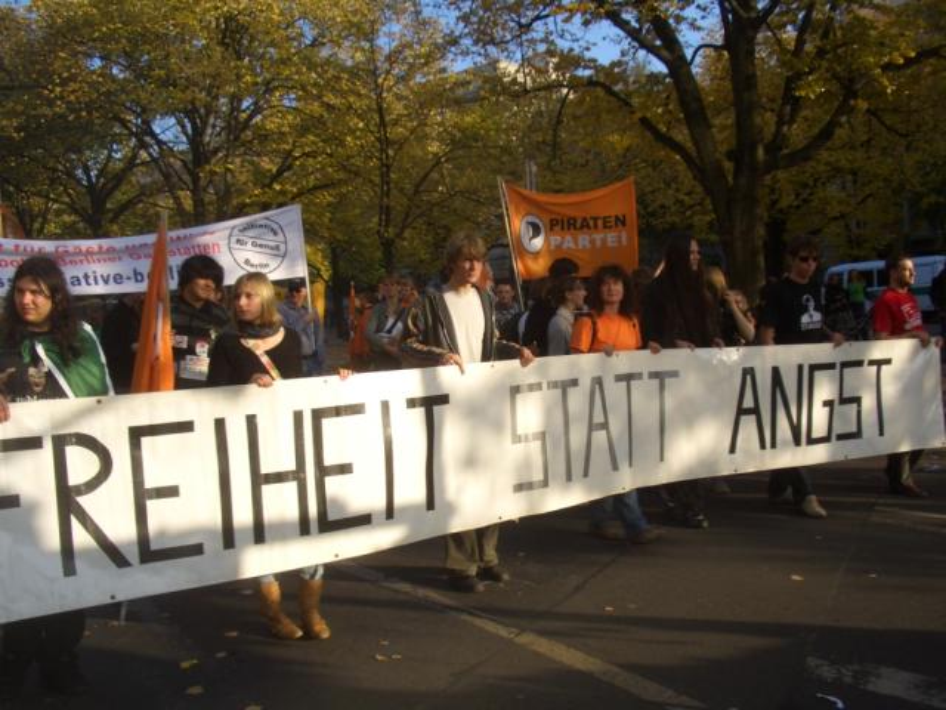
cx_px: 473
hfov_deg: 52.6
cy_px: 355
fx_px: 956
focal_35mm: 35
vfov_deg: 40.7
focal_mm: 5.8
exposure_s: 1/250
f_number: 4.3
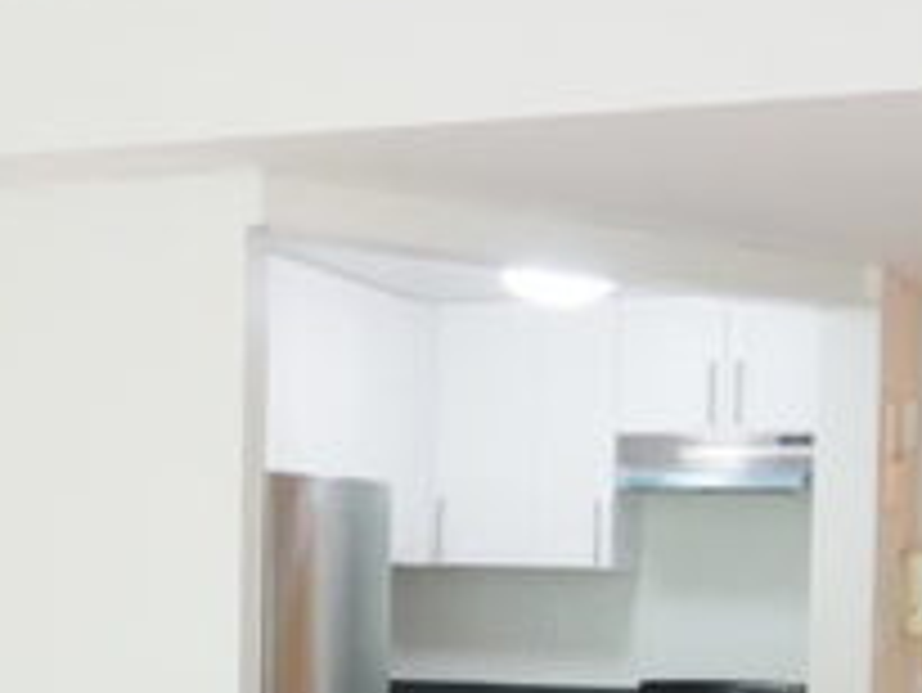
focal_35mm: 79
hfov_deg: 24.5
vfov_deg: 18.4
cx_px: 279
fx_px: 2105
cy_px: 630
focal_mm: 9
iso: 640
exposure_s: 1/60
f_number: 6.3
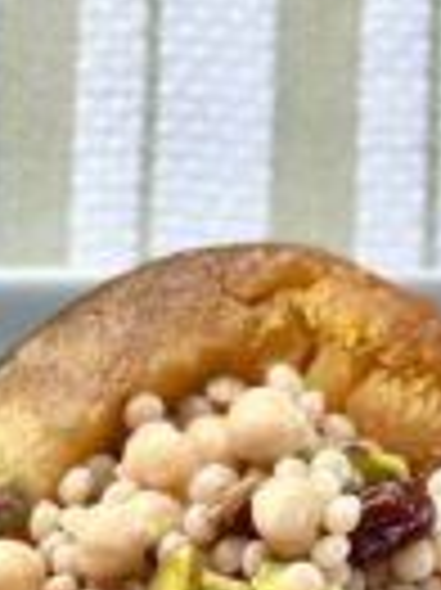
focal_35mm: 183
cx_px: -178
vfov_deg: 10.2
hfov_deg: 8.0
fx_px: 3114
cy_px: 1049
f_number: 1.78
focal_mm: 6.86
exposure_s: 1/60
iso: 400
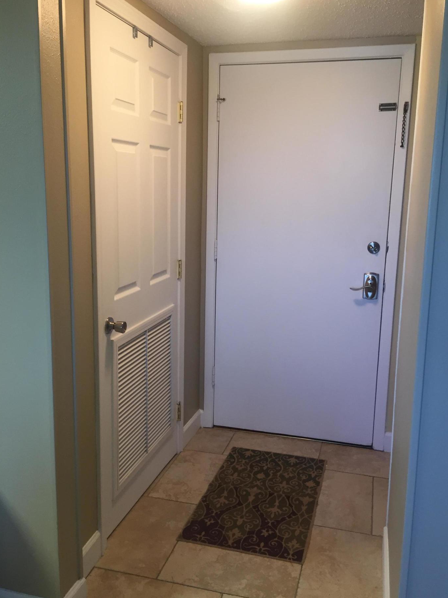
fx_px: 552
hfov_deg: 44.1
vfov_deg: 56.8
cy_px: 286
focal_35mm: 32
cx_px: 228
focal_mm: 4.15
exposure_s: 1/30
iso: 64
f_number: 2.2
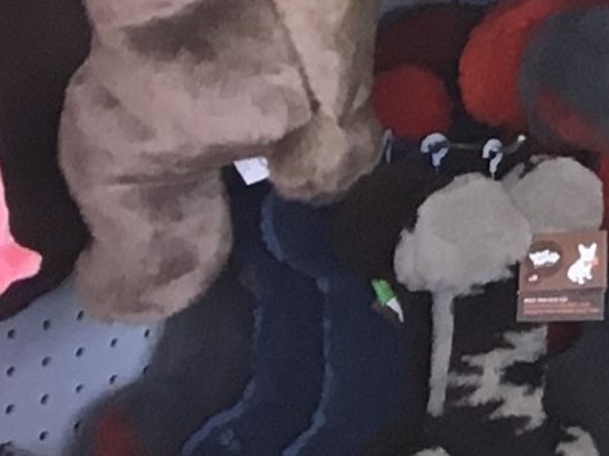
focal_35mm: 228
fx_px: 4009
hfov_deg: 7.5
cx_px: 1872
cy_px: -1030
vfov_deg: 5.9
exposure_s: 1/30
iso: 25
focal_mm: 4.15
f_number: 2.2
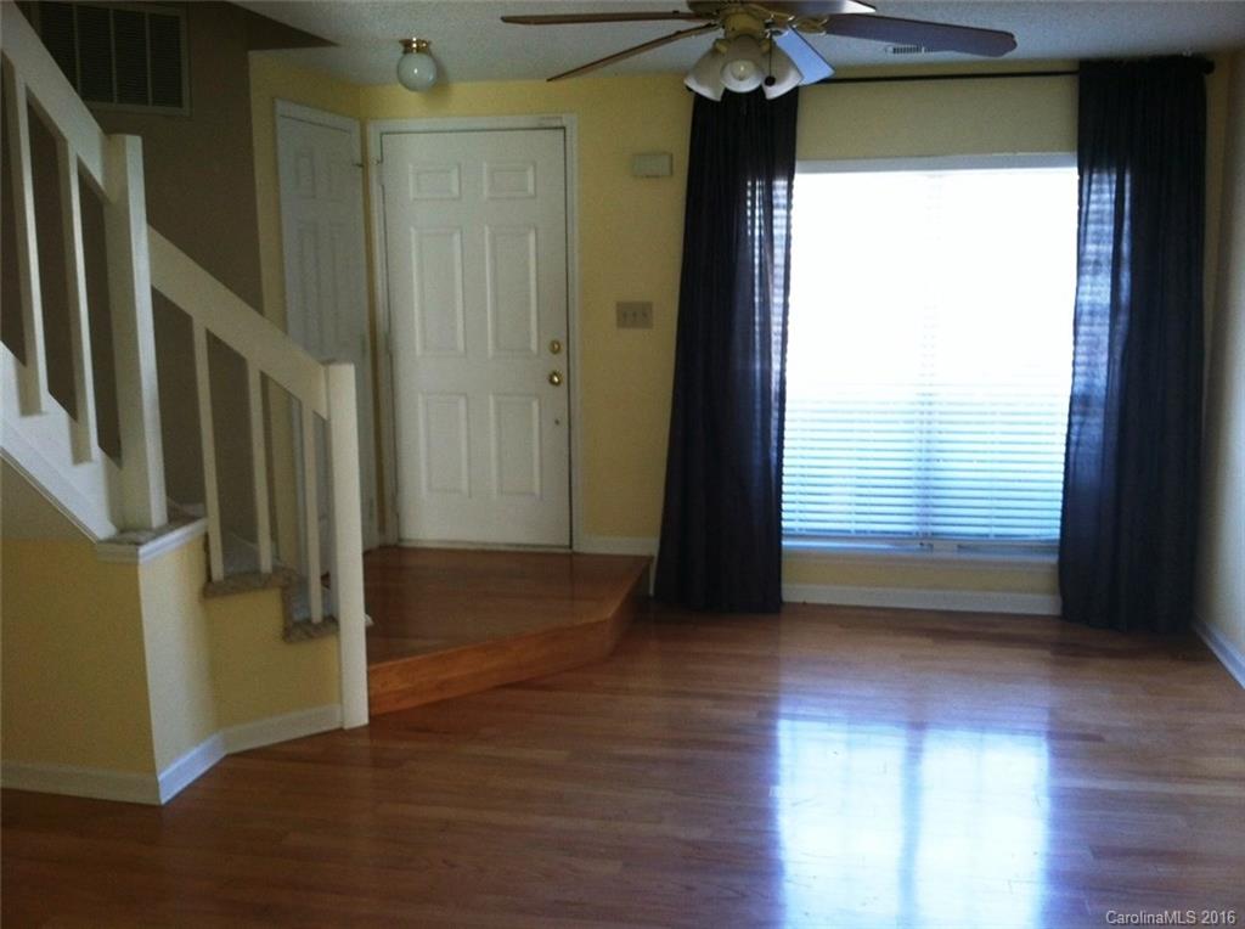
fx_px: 1256
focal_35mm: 35
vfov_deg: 40.6
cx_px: 622
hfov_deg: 52.7
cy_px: 464
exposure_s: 1/15
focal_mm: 3.85
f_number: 2.8
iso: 100
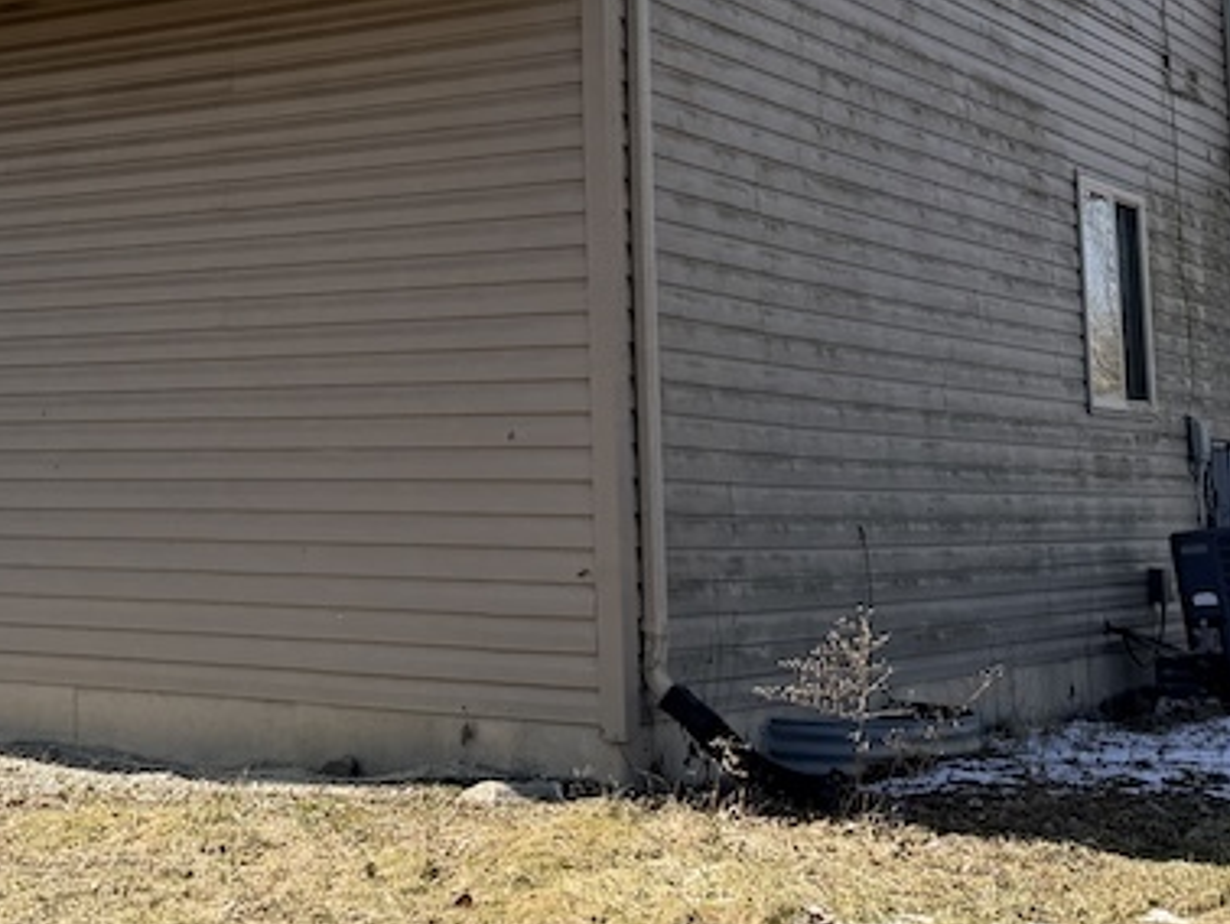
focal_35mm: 65
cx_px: 140
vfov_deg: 22.1
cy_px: 104
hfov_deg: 28.7
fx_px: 2311
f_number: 1.78
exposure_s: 1/2801
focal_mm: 6.76
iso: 80
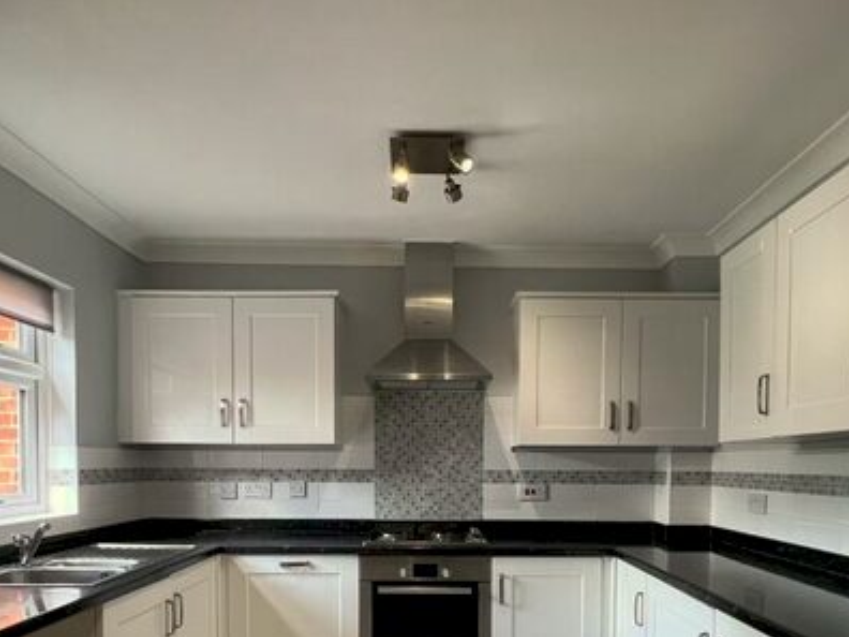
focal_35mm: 23
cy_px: 492
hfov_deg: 73.9
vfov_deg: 55.5
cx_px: 440
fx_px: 564
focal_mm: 1.57
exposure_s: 1/99
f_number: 1.8
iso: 200
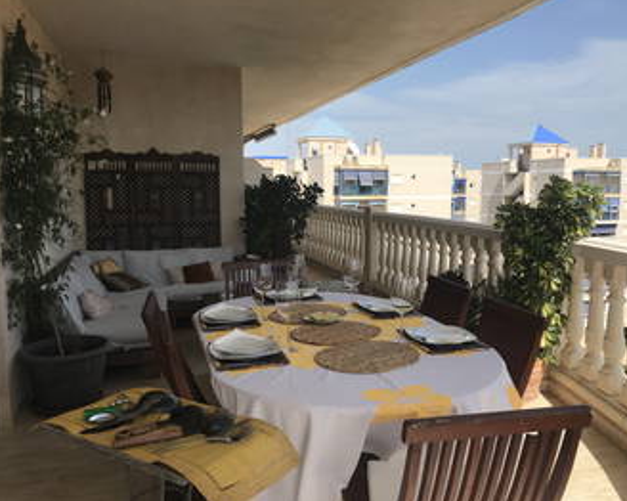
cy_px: 249
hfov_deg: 58.7
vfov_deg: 48.5
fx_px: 556
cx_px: 336
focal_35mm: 30
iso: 20
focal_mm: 3.99
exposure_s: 1/2660
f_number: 1.8
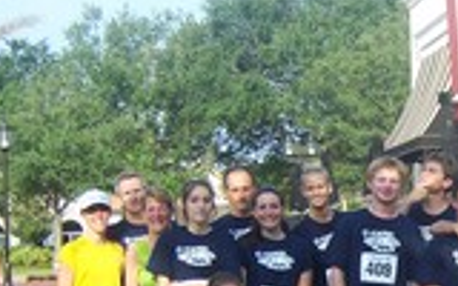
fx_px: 1161
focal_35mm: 93
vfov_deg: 13.9
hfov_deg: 21.8
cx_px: 422
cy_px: 270
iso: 80
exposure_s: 1/400
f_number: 2.8
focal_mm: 6.2
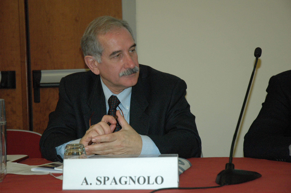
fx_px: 727
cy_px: 96
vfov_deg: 15.2
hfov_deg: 22.6
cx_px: 146
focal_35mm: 90
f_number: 4.5
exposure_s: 1/50
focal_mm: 60
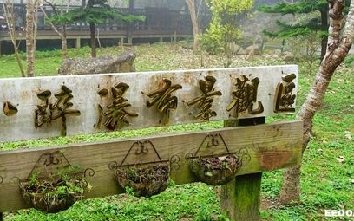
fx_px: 376
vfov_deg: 32.3
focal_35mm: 39
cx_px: 118
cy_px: 61
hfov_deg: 49.5
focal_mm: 8.8
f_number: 2.8
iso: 125
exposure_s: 1/50
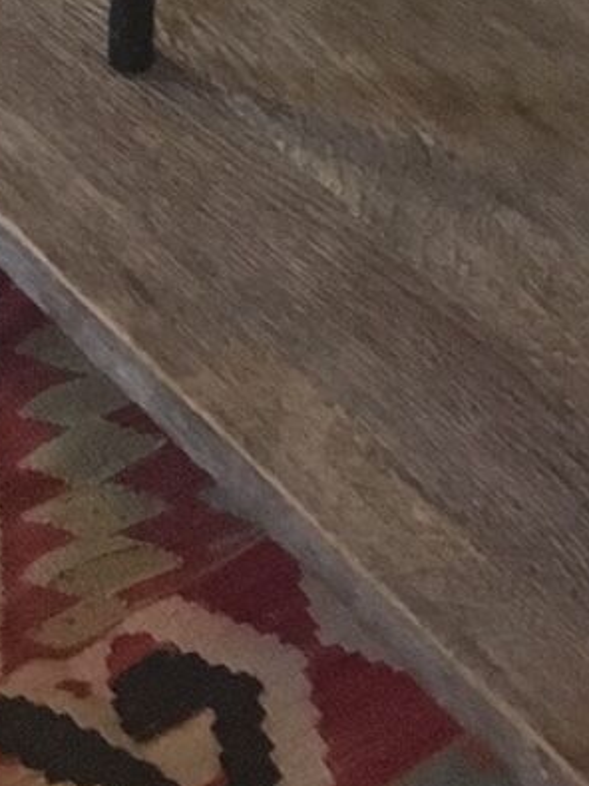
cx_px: 488
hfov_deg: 10.0
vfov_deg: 11.7
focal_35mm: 148
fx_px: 3359
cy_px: -872
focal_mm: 4.15
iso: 250
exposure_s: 1/17
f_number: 2.2
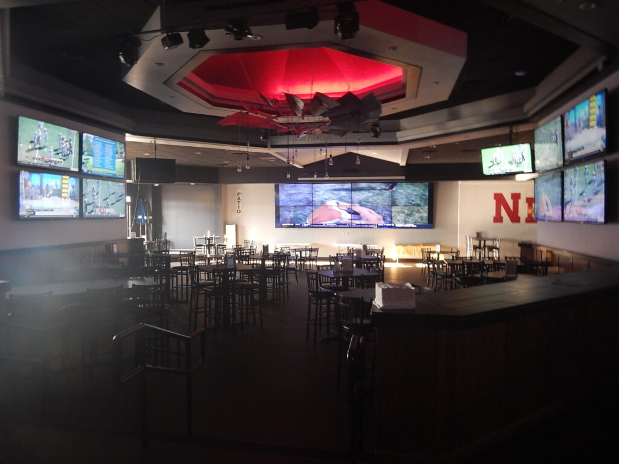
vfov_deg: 56.8
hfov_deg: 71.6
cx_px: 310
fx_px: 429
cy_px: 232
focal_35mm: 24
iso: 400
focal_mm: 4.3
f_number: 2.8
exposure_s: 1/10
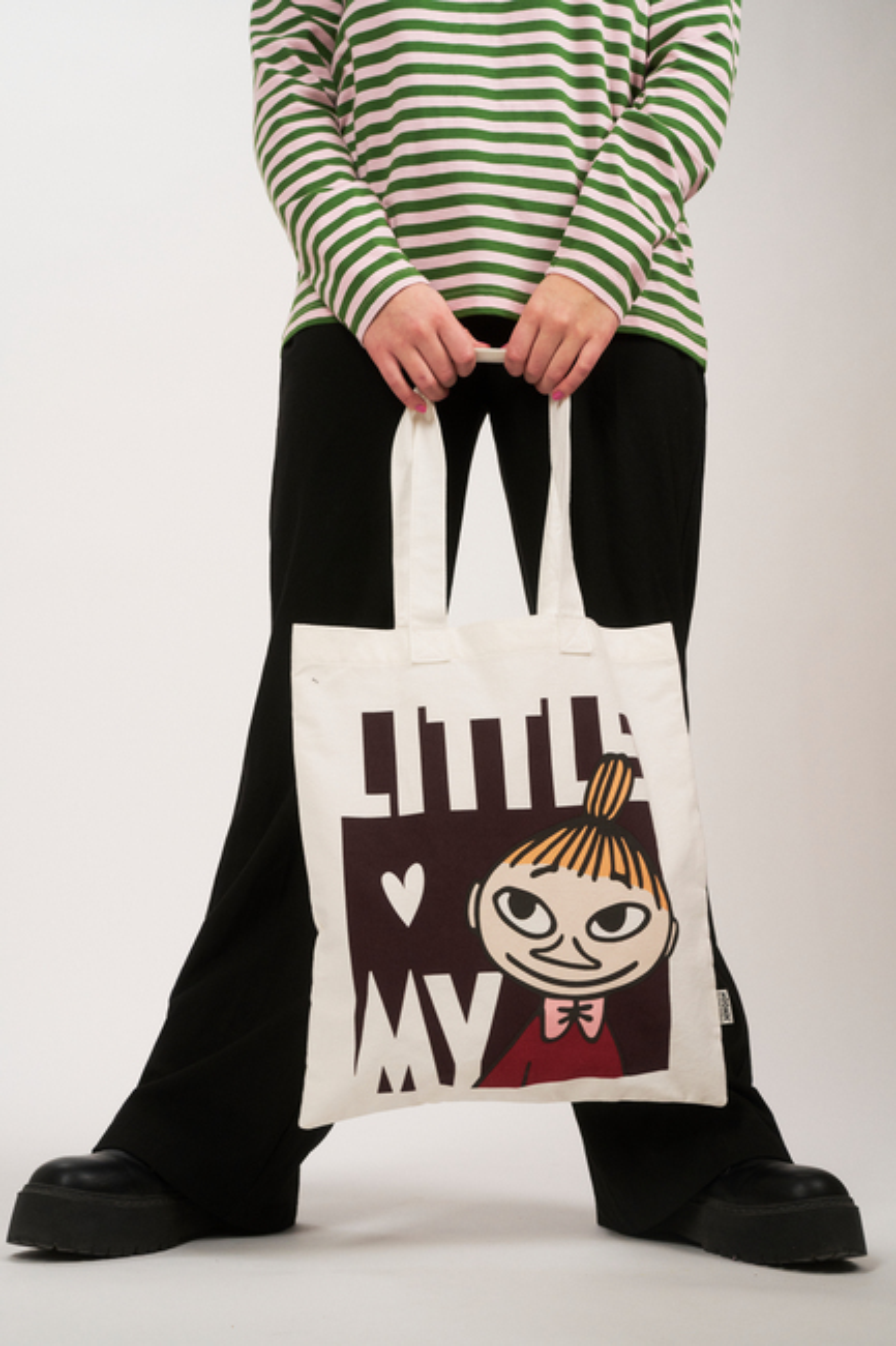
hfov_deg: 27.5
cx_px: 448
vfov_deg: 40.4
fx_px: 1830
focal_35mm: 49
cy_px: 673
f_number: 7.1
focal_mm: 49
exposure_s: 1/100
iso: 640
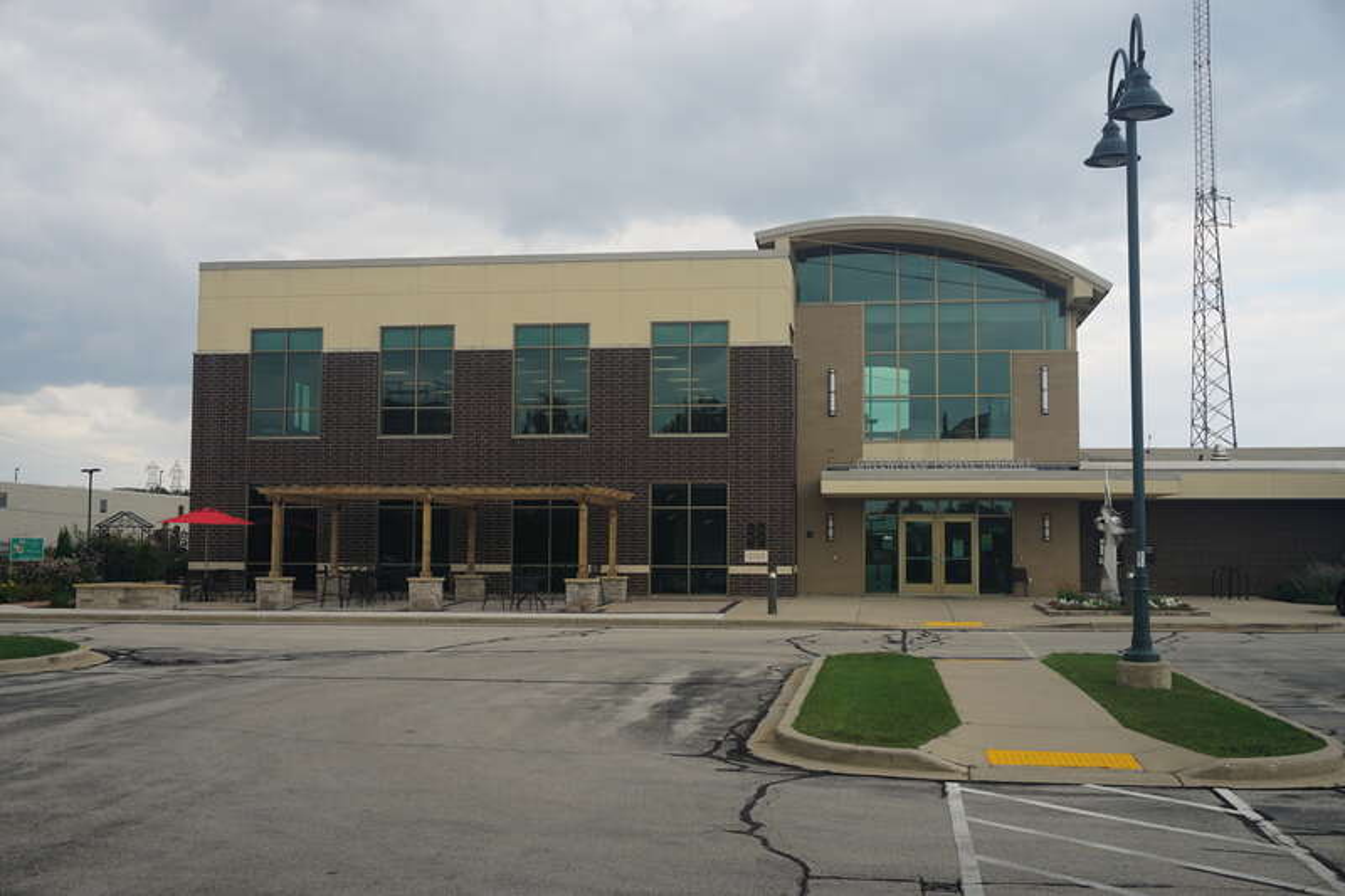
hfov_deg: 47.9
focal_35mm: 40
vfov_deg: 33.0
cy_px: 448
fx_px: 1513
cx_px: 672
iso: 100
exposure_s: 1/100
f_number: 9
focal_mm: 27
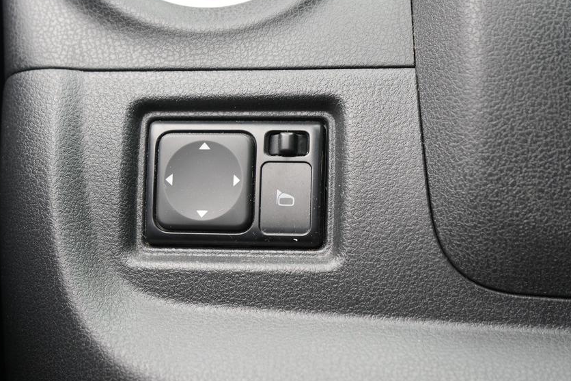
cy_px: 217
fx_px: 1142
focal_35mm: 72
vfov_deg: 18.9
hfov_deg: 28.1
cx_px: 274
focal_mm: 47
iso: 200
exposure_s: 1/60
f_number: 4.5
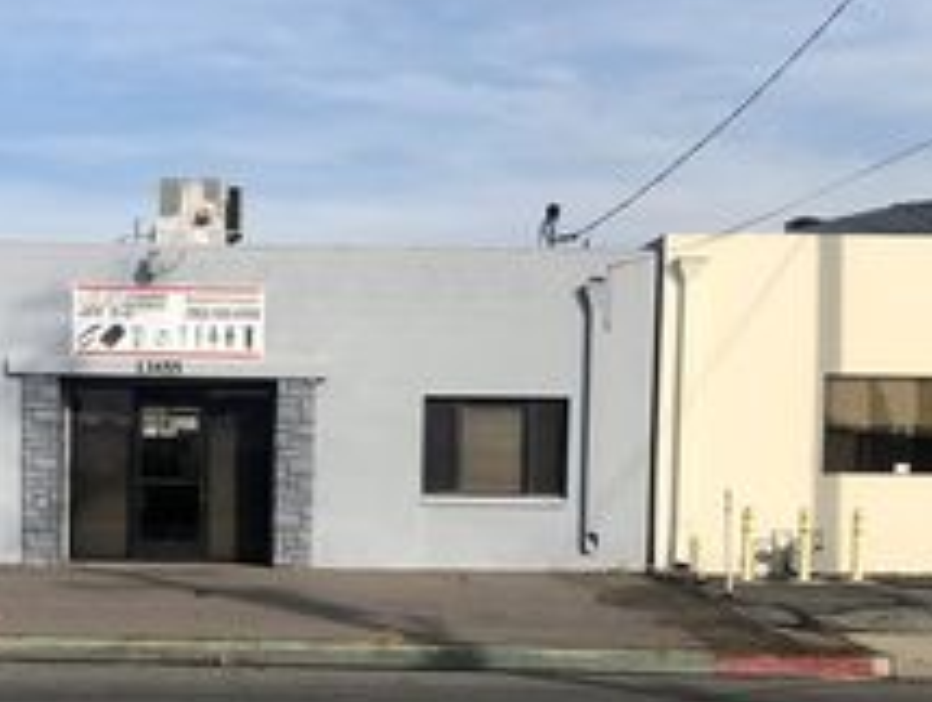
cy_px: 561
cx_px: 238
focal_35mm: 65
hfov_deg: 29.3
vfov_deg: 22.4
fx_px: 1753
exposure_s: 1/2404
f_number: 1.8
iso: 20
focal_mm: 4
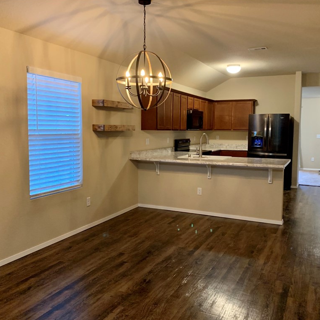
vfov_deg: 52.5
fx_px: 324
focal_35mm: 31
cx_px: 167
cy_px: 159
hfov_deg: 52.5
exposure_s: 1/40
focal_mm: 4.25
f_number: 1.8
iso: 320
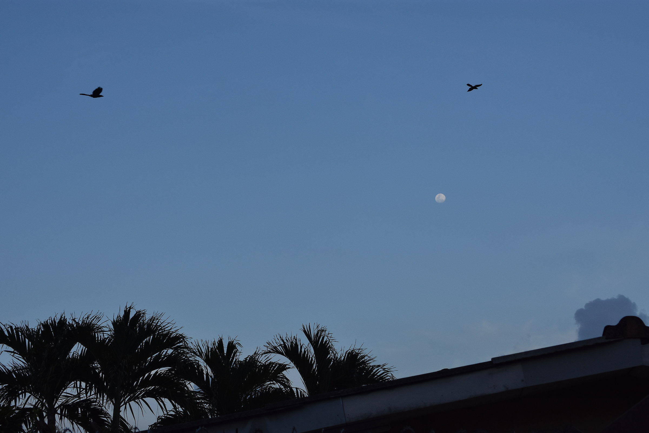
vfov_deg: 22.6
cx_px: 324
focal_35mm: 60
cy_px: 216
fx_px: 1082
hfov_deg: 33.4
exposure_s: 1/800
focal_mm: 40
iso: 400
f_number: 8
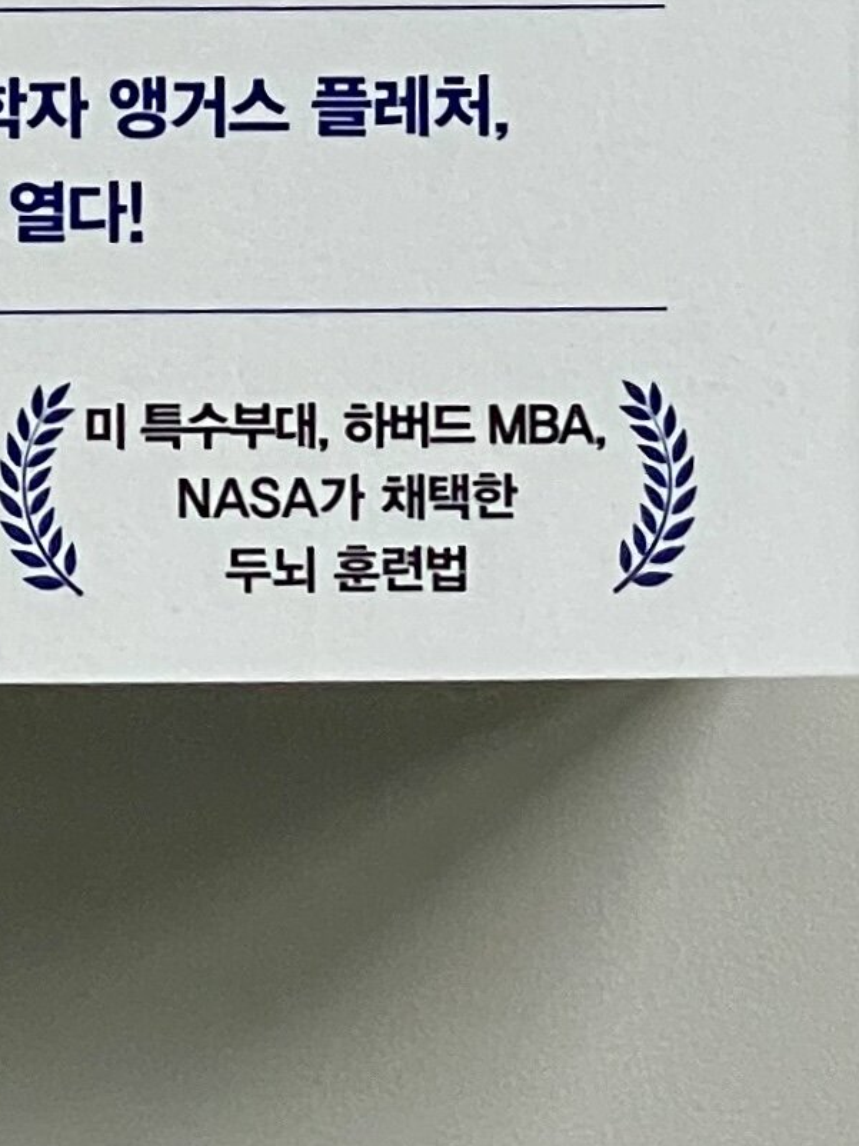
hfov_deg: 5.7
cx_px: -502
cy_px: -1071
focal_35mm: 256
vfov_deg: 7.5
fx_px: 8475
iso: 200
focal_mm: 6
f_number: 2
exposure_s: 1/99
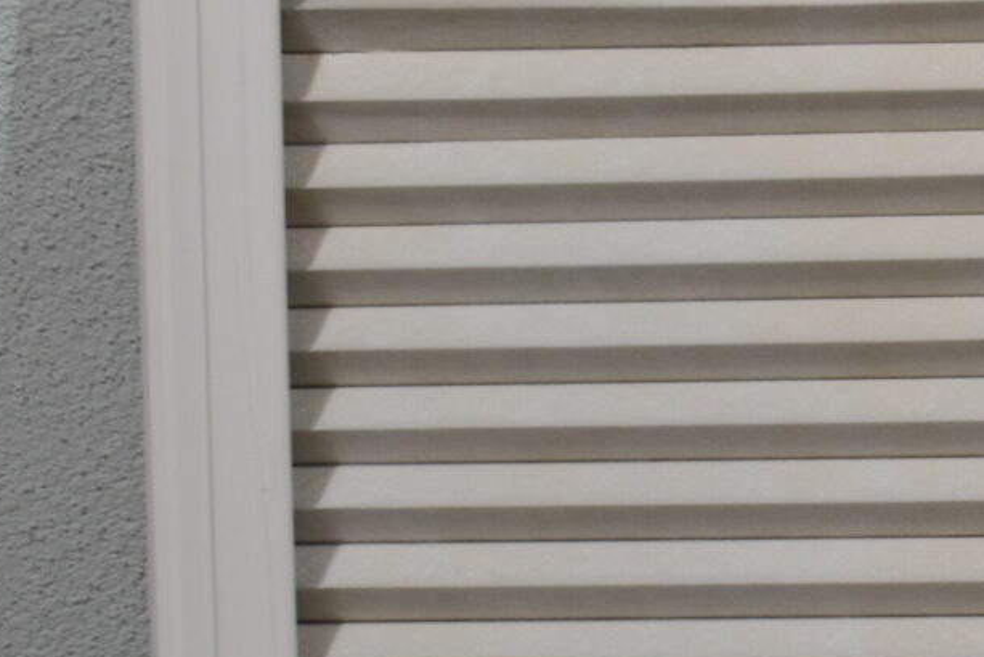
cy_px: 677
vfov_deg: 6.4
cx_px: 1543
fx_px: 5823
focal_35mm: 213
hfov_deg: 9.4
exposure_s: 1/125
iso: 280
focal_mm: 34
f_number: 5.6
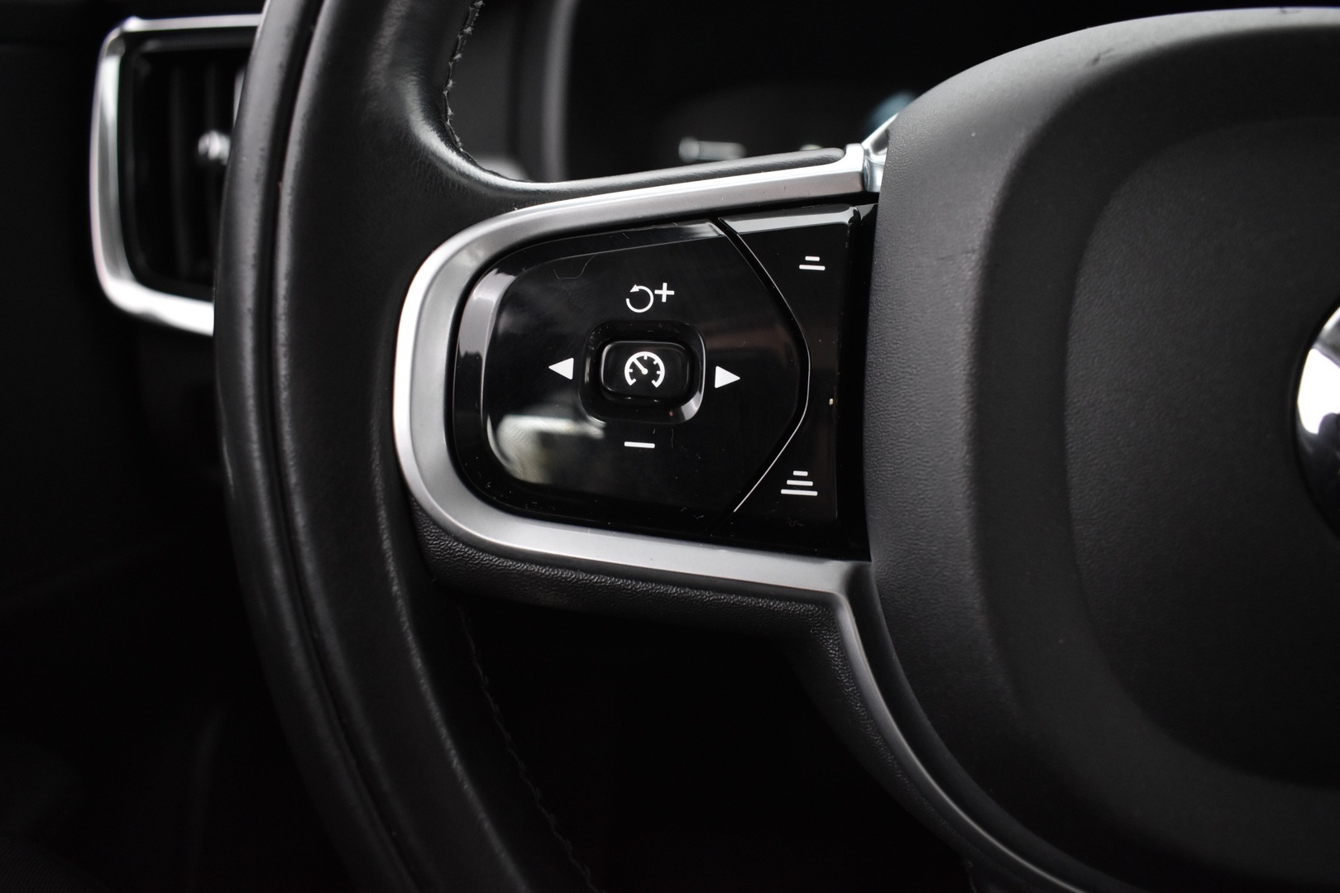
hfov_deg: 67.4
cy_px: 446
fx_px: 1005
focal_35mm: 27
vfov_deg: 47.9
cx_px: 670
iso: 2000
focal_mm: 18
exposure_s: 1/30
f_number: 3.5
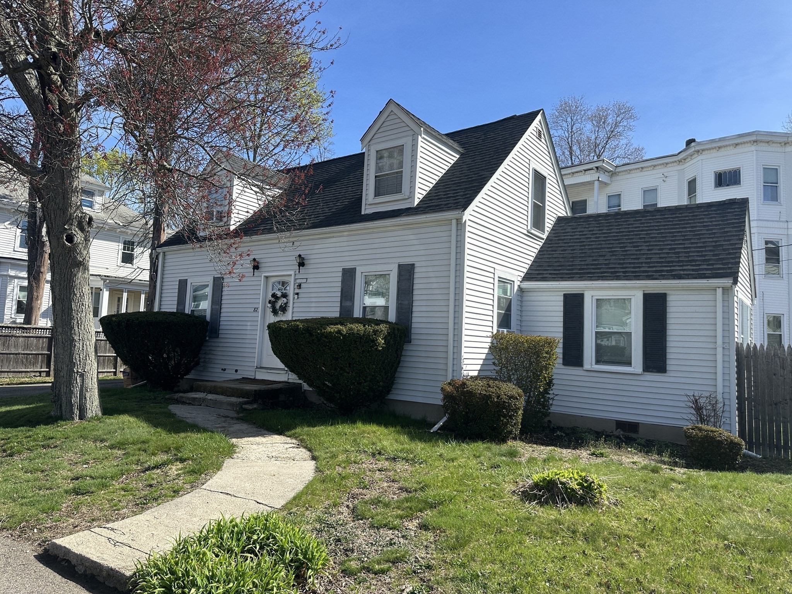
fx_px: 549
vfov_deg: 56.8
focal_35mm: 24
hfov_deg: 71.6
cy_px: 297
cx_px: 396
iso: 80
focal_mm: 6.86
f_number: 1.78
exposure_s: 1/3155
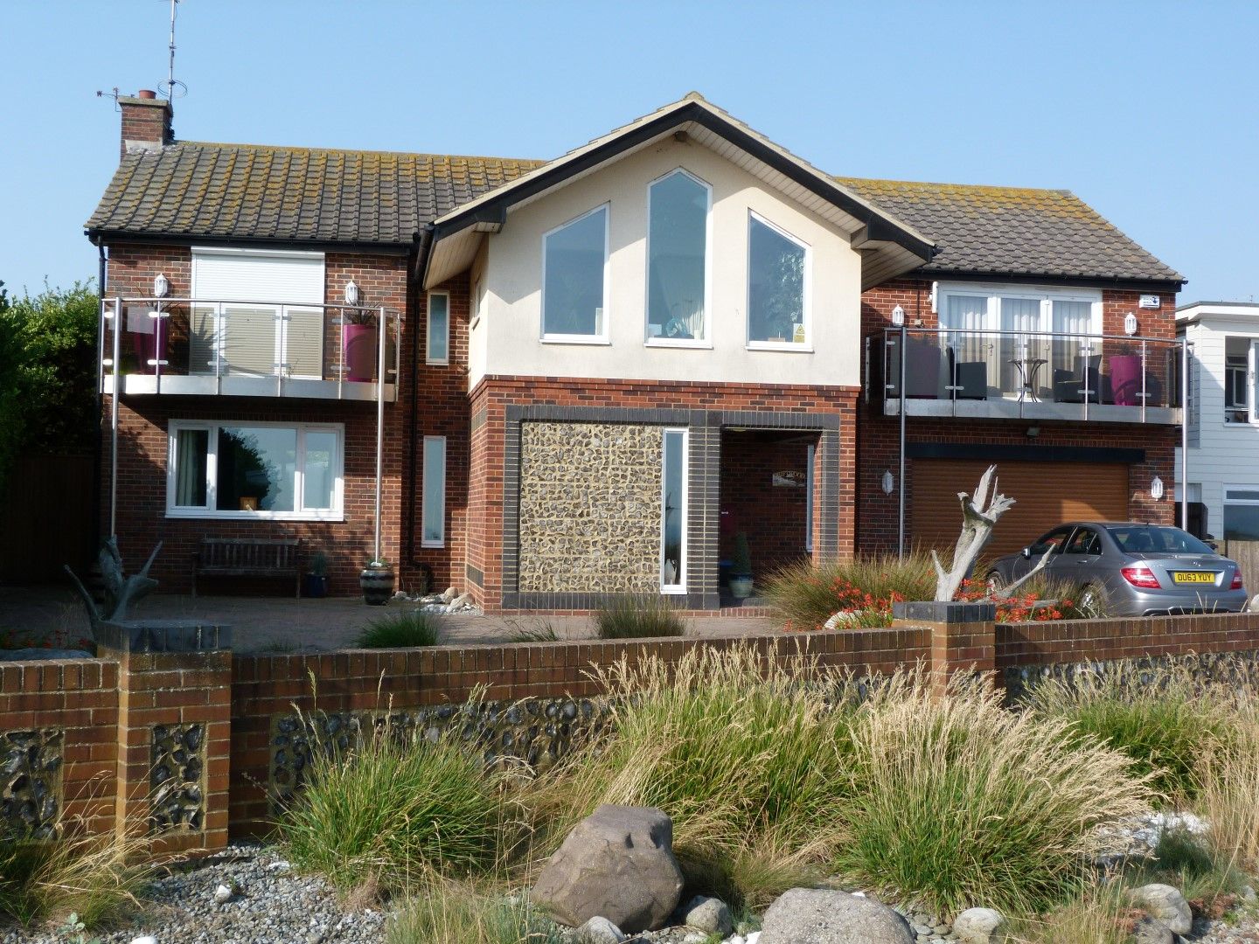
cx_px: 630
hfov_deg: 46.8
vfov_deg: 36.0
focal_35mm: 40
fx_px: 1455
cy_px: 472
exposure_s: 1/200
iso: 80
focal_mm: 7.3
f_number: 5.6
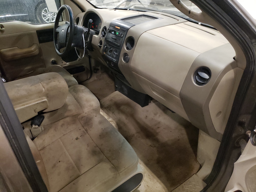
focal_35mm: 26
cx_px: 128
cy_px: 96
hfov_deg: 67.3
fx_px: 192
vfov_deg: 53.1
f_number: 1.5
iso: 595
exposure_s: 1/24
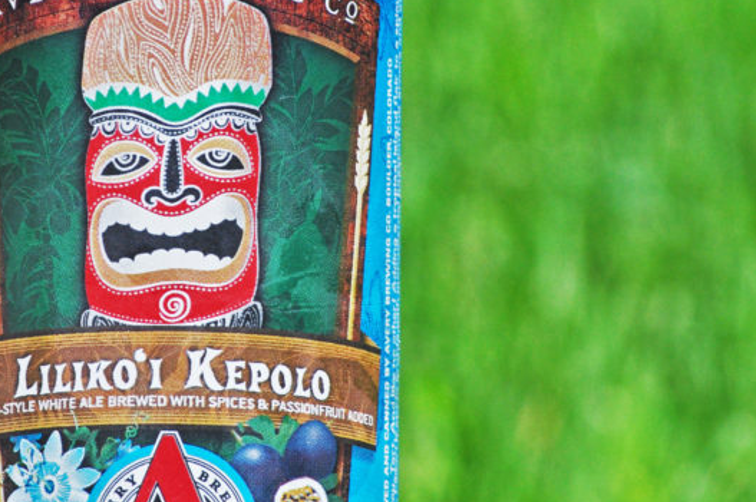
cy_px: 209
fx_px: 12941
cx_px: 185
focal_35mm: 617
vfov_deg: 2.2
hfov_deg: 3.3
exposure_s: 1/500
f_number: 11
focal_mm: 200
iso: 400
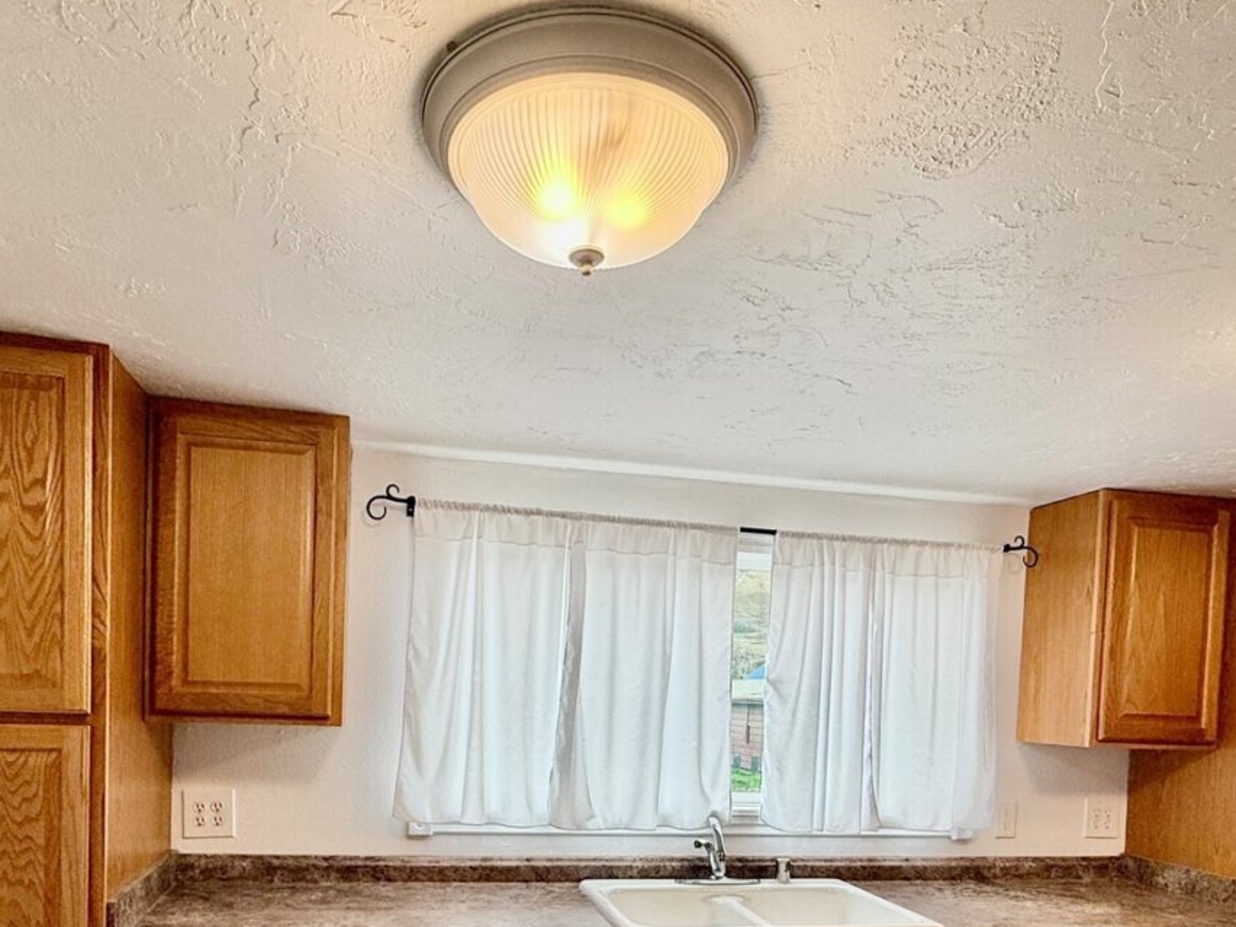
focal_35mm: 23
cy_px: 725
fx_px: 821
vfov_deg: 55.3
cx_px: 567
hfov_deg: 73.8
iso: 50
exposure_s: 1/120
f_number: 2.2
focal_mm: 2.22
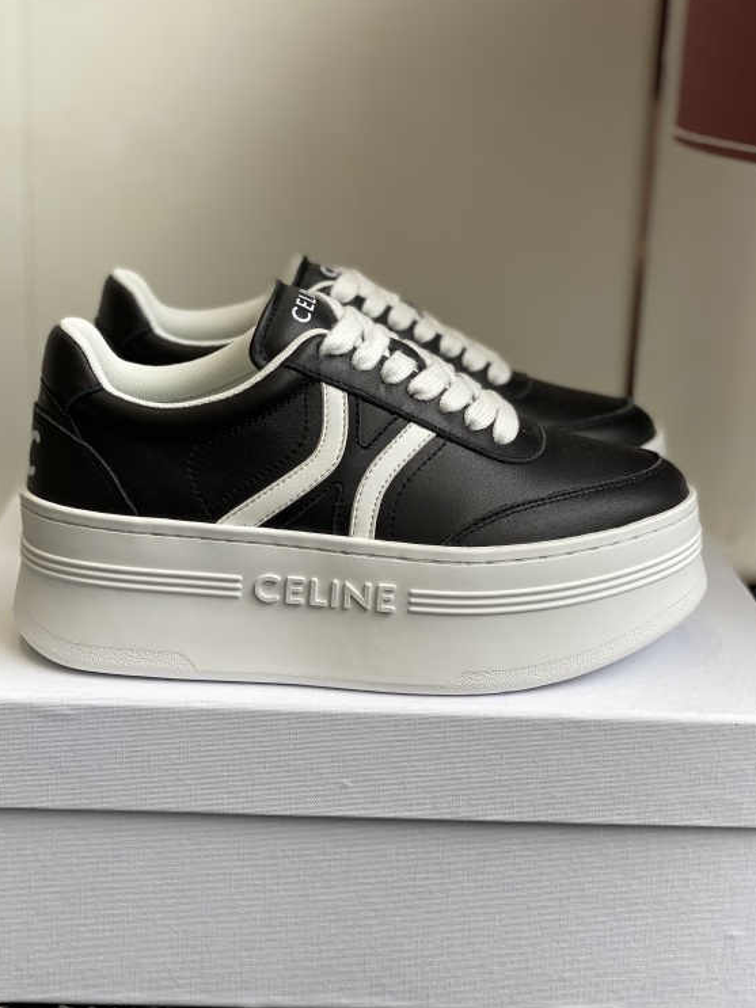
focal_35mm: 56
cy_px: 513
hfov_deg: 26.1
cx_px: 358
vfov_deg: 34.4
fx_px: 1631
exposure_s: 1/197
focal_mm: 6
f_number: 2
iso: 20
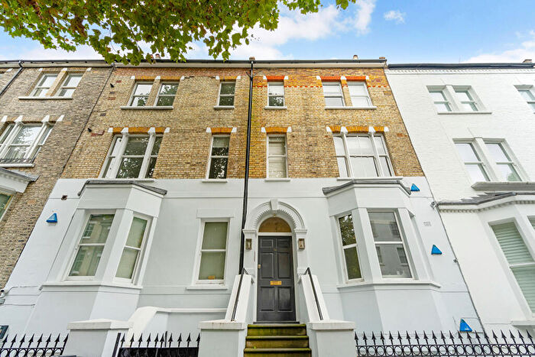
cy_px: 178
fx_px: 238
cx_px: 268
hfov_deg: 96.7
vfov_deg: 73.8
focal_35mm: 16
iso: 400
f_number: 8
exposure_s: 1/80
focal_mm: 16
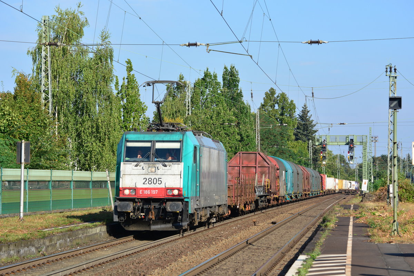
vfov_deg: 10.2
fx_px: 1552
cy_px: 138
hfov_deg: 15.2
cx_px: 207
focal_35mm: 135
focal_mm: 90
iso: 200
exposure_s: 1/640
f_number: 8
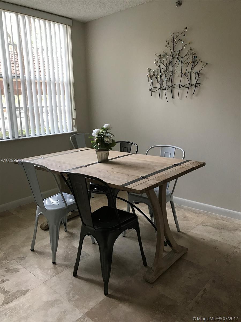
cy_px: 161
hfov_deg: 49.7
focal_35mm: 28
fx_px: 260
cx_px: 120
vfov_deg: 63.4
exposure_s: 1/30
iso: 32
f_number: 1.8
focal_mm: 3.99
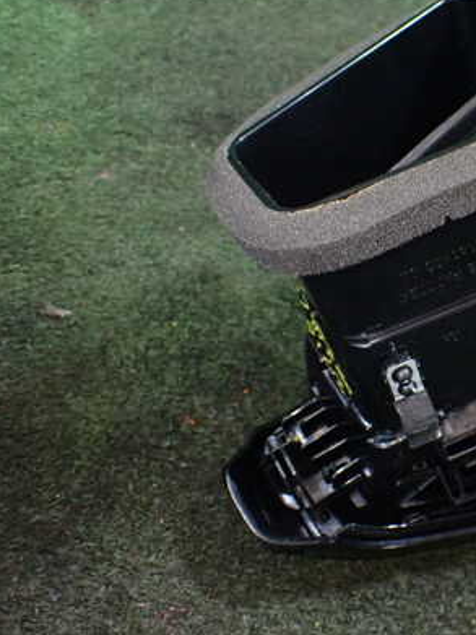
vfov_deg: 41.2
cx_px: 471
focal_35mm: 46
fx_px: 844
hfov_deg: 29.5
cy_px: 291
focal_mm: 5.4
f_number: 2.3
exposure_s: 1/80
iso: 800
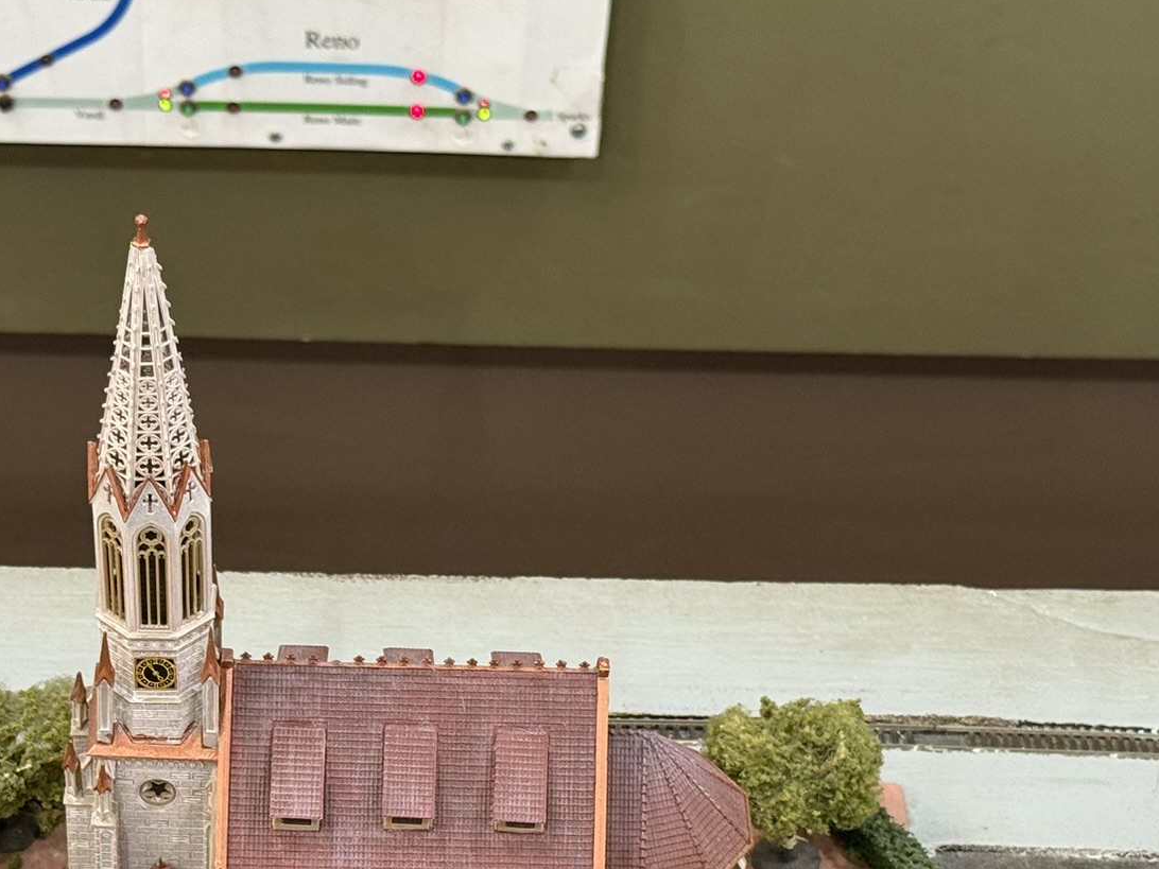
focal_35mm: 90
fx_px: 3013
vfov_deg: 16.3
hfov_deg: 21.7
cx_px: 421
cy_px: 700
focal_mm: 6.76
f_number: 1.78
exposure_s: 1/40
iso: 200
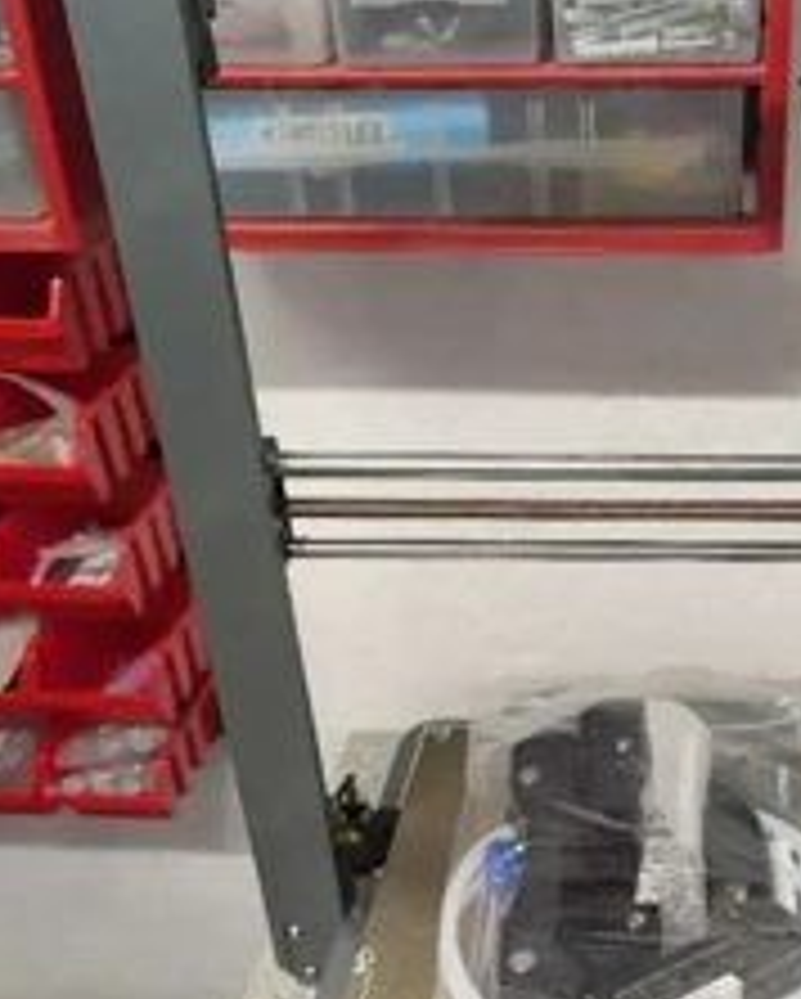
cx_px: 630
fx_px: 1243
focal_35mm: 42
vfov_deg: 43.7
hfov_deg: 34.7
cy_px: 558
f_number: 1.68
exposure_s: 1/29.4
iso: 230
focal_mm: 6.9
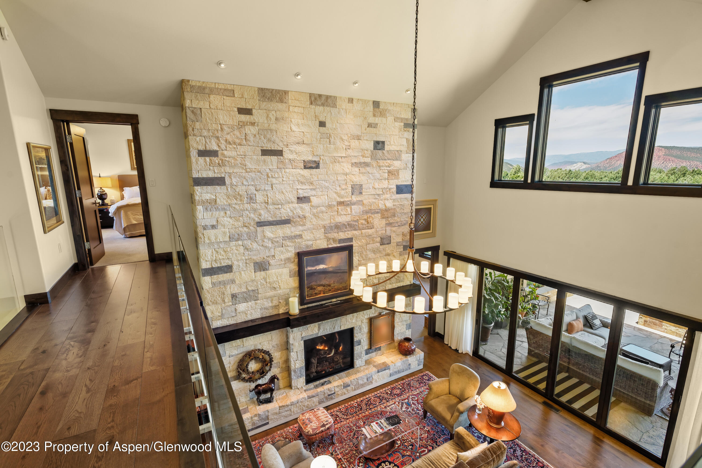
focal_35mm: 17
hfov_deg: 93.3
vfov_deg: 70.5
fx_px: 332
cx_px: 351
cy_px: 234
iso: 500
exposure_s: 1/8
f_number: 7.1
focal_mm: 17
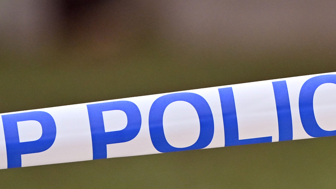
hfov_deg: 2.9
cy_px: 111
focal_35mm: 748
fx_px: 6664
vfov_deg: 1.6
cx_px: 528
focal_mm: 160
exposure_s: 1/1600
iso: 640
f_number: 2.8
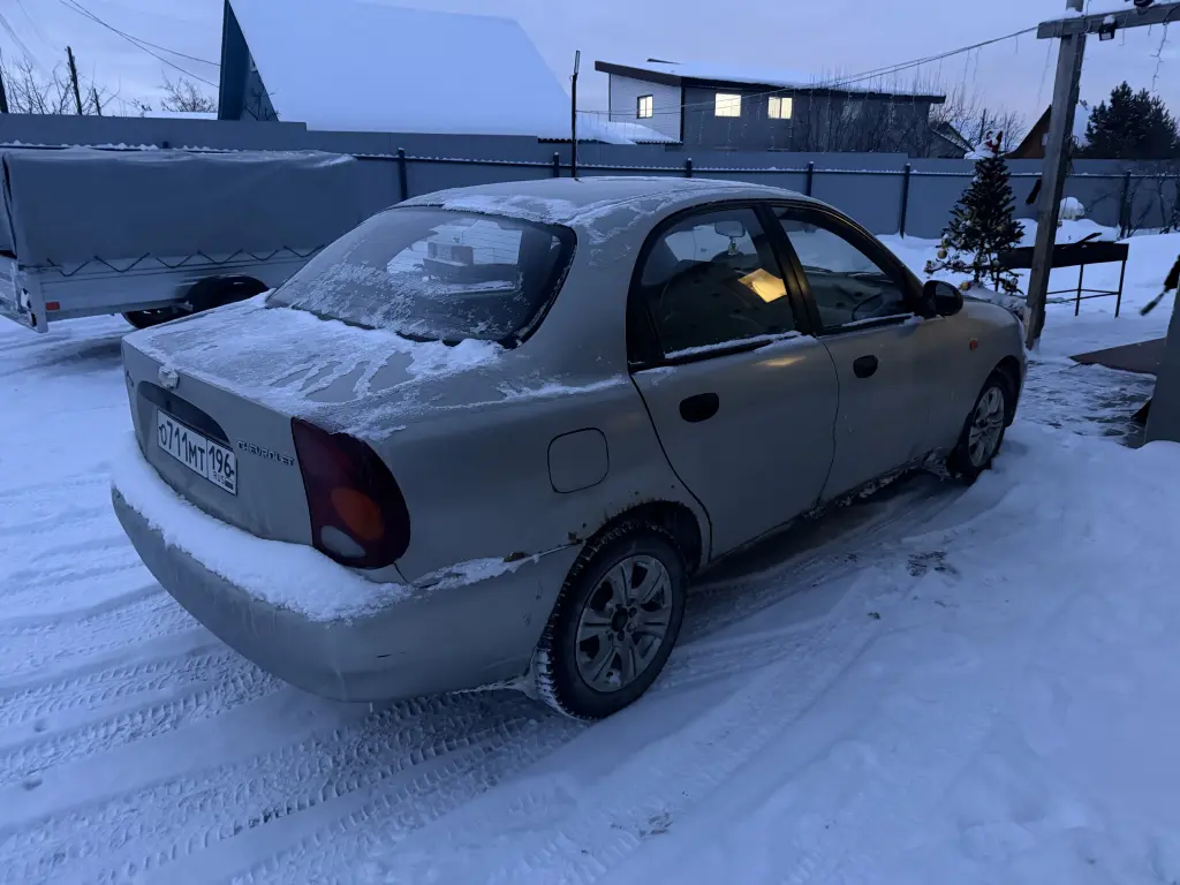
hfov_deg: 71.6
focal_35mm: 24
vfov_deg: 56.8
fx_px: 818
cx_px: 590
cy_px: 442
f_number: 1.78
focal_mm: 6.76
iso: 1000
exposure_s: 1/30
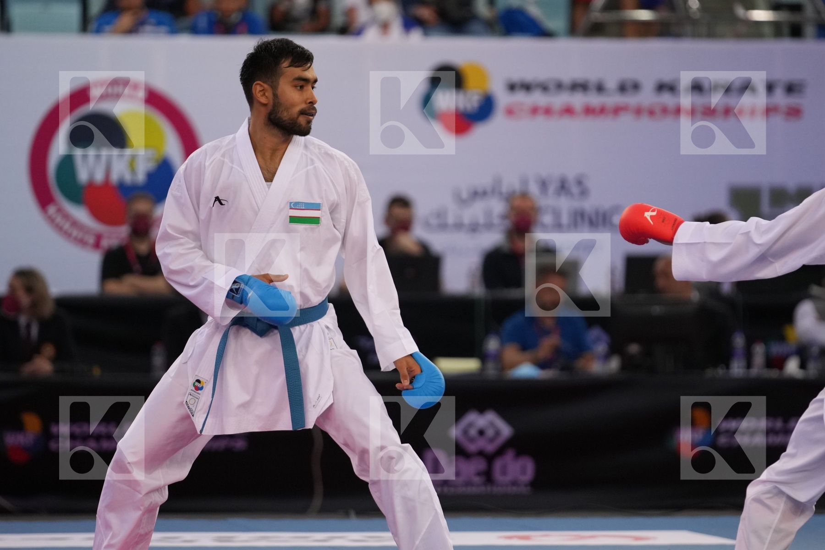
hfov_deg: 6.9
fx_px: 6874
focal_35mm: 300
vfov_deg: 4.6
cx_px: 412
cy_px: 275
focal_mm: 200
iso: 2000
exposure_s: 1/1000
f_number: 2.8
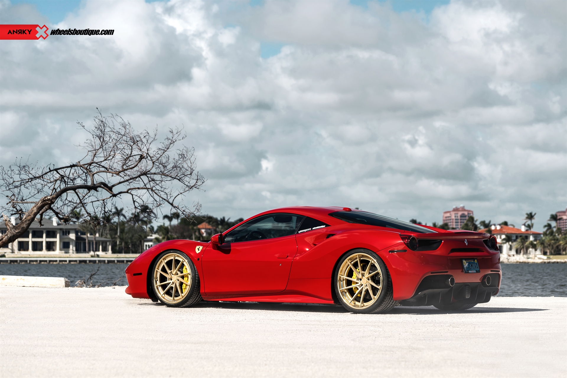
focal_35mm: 139
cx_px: 284
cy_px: 189
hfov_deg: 14.8
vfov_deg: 9.9
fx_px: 2189
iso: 64
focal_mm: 139
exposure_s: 1/200
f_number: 6.3
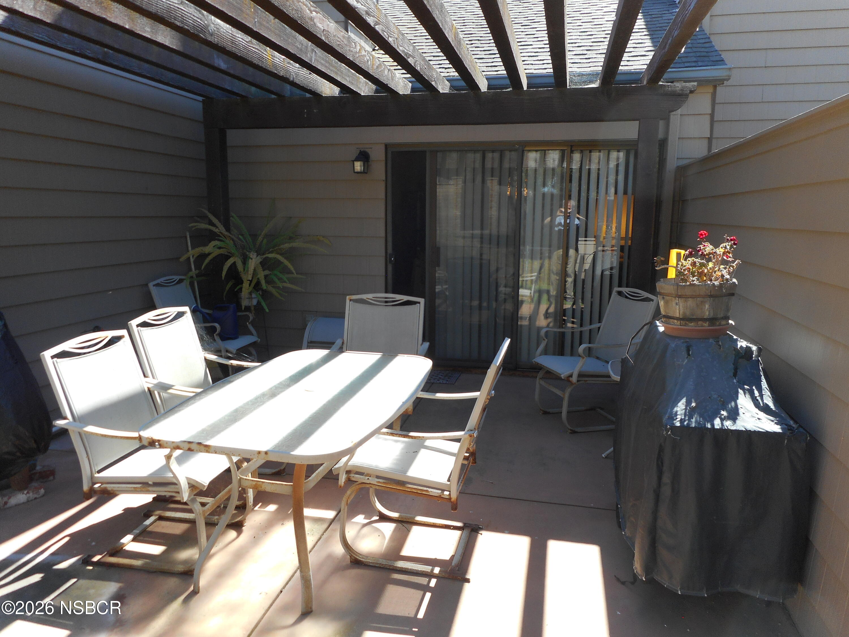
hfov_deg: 69.4
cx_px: 424
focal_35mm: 25
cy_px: 318
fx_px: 613
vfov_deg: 54.9
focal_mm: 4.5
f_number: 3.7
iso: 80
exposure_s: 1/125
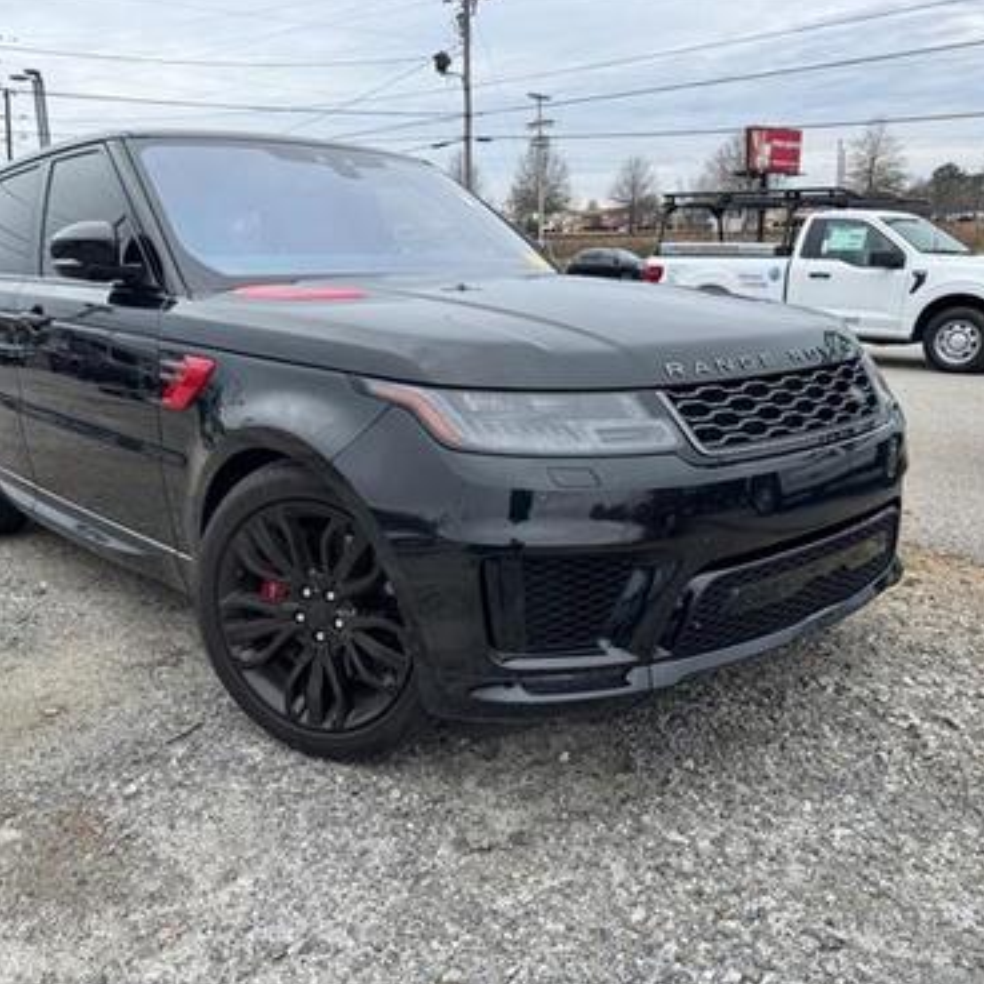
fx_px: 933
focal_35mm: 29
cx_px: 451
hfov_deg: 55.6
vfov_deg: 55.6
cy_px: 488
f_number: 1.78
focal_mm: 6.76
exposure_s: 1/1285
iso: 80
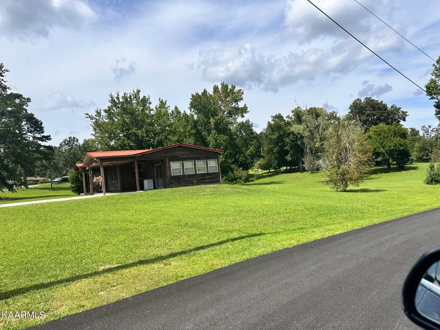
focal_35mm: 24
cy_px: 165
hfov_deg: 71.6
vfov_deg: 56.8
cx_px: 220
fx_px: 305
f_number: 1.78
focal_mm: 6.86
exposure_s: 1/6623
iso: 80
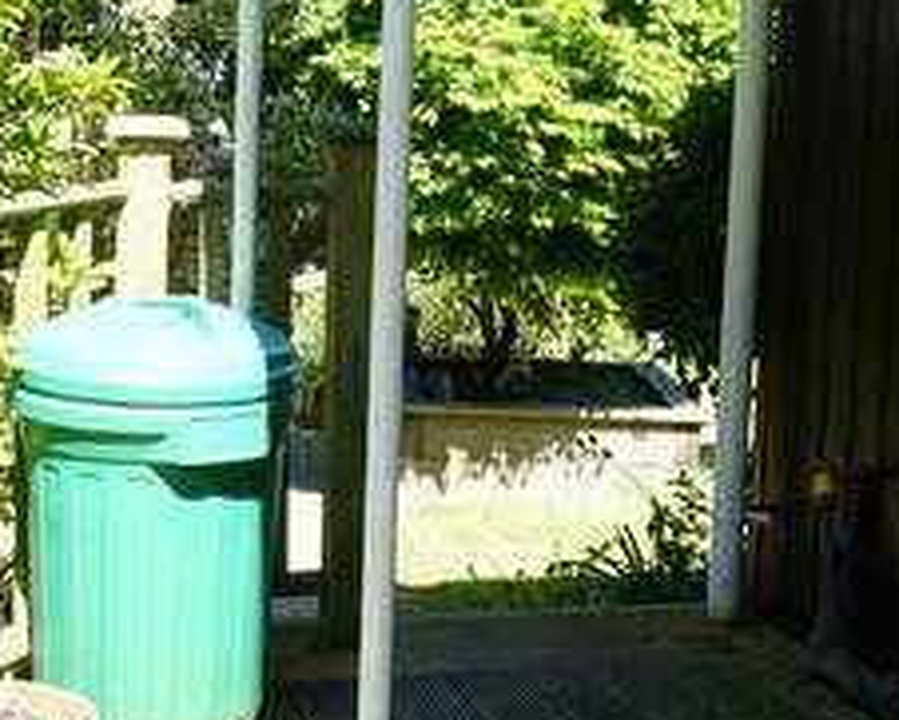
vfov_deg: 22.3
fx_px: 1810
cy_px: 193
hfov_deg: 27.8
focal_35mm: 68
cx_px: 350
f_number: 16
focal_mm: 16
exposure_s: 1/60
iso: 640
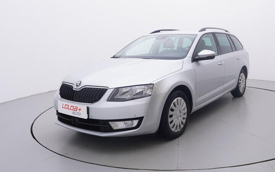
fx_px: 245
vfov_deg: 38.5
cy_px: 72
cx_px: 180
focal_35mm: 33
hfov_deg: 57.4
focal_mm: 15
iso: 200
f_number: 5
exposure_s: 1/80
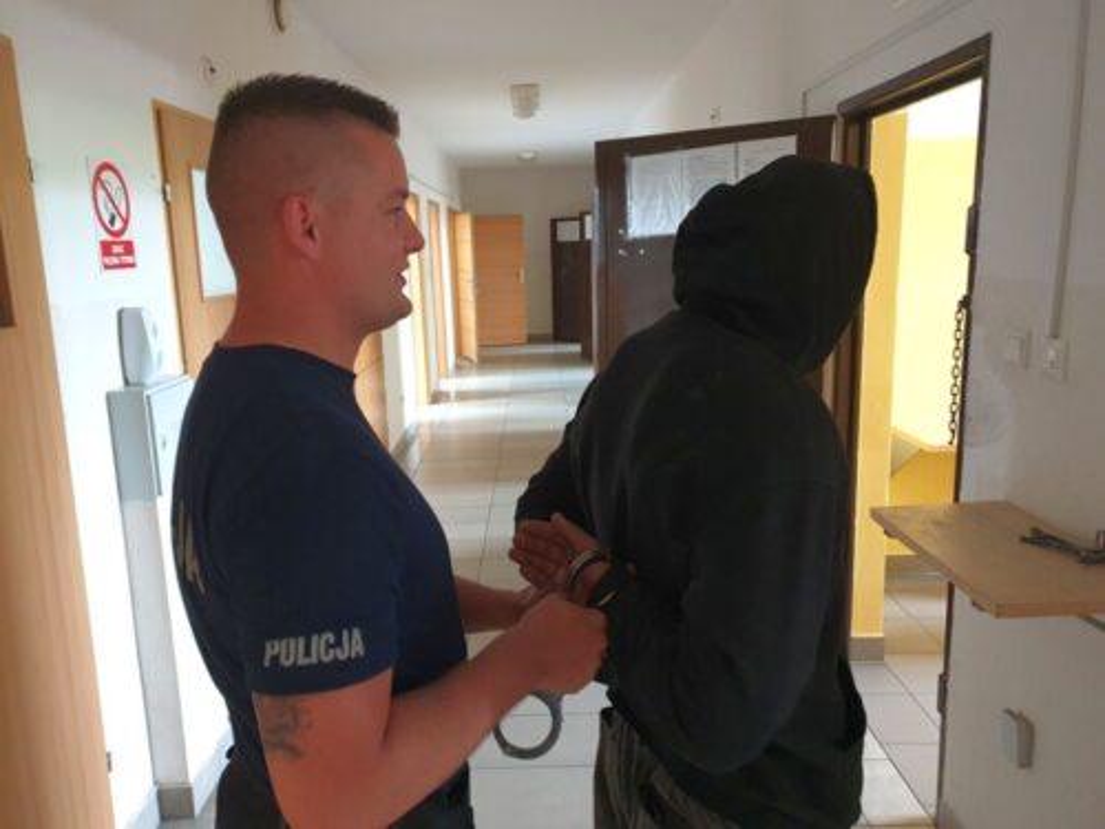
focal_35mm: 26
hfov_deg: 67.3
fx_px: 830
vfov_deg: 53.1
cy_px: 414
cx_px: 552
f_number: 1.5
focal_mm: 4.3
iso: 320
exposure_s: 1/25
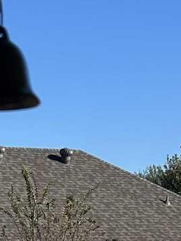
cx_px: 55
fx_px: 1157
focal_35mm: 166
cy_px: 533
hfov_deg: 8.9
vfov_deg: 10.6
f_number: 1.5
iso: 50
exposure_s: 1/3968
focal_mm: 5.7
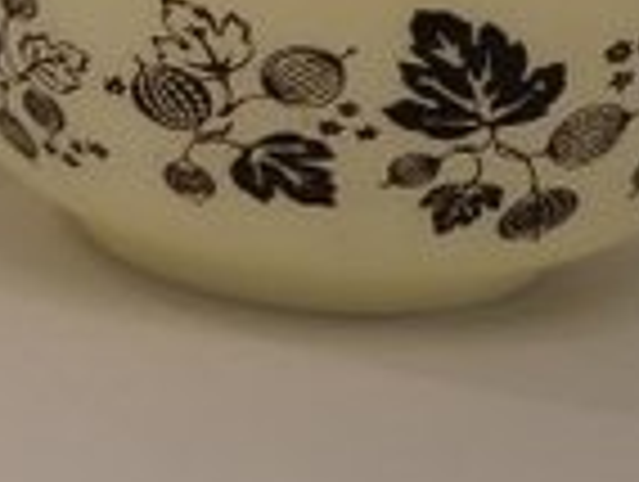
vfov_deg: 13.1
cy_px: -79
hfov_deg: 16.3
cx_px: -286
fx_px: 2052
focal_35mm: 111
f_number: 2
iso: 200
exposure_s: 1/40
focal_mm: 4.5
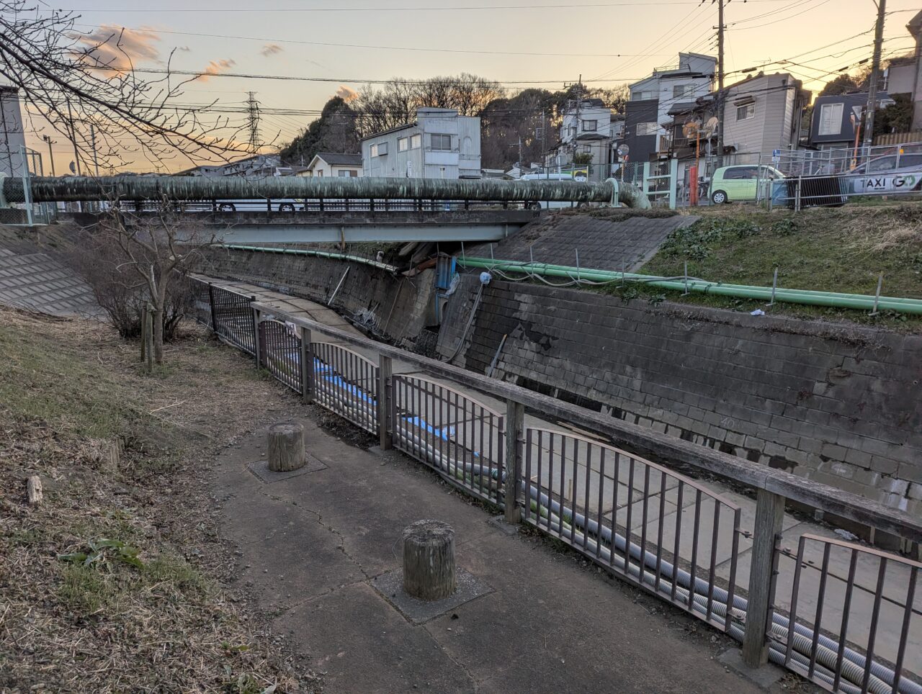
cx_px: 461
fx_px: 640
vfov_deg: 56.9
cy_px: 347
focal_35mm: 24
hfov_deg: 71.5
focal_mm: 6.81
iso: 38
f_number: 1.85
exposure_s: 1/427
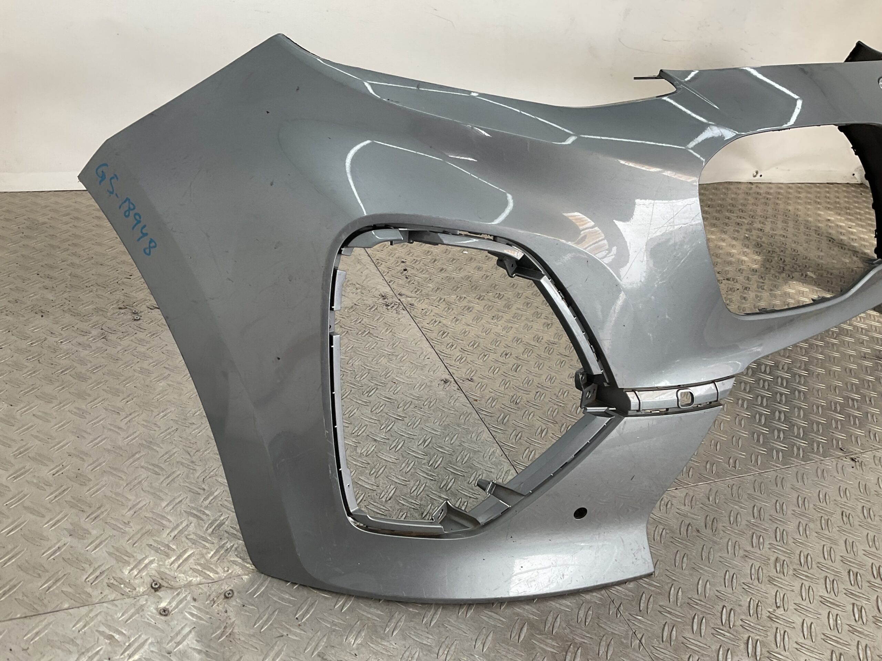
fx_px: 739
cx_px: 441
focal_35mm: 29
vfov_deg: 48.2
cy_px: 330
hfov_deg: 61.7
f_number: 1.8
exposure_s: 1/183
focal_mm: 3
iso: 16
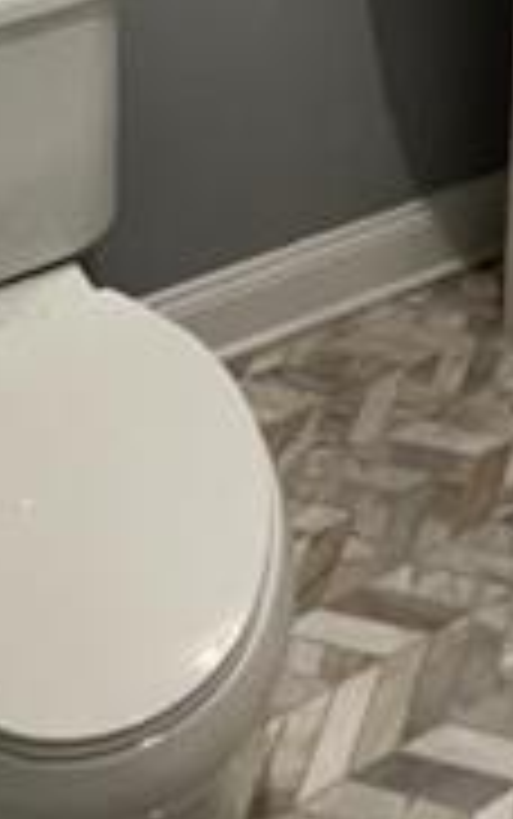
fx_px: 1295
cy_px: -256
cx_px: 468
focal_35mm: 58
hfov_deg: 21.9
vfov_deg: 28.5
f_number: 1.8
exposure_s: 1/63
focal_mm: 1.57
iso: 160
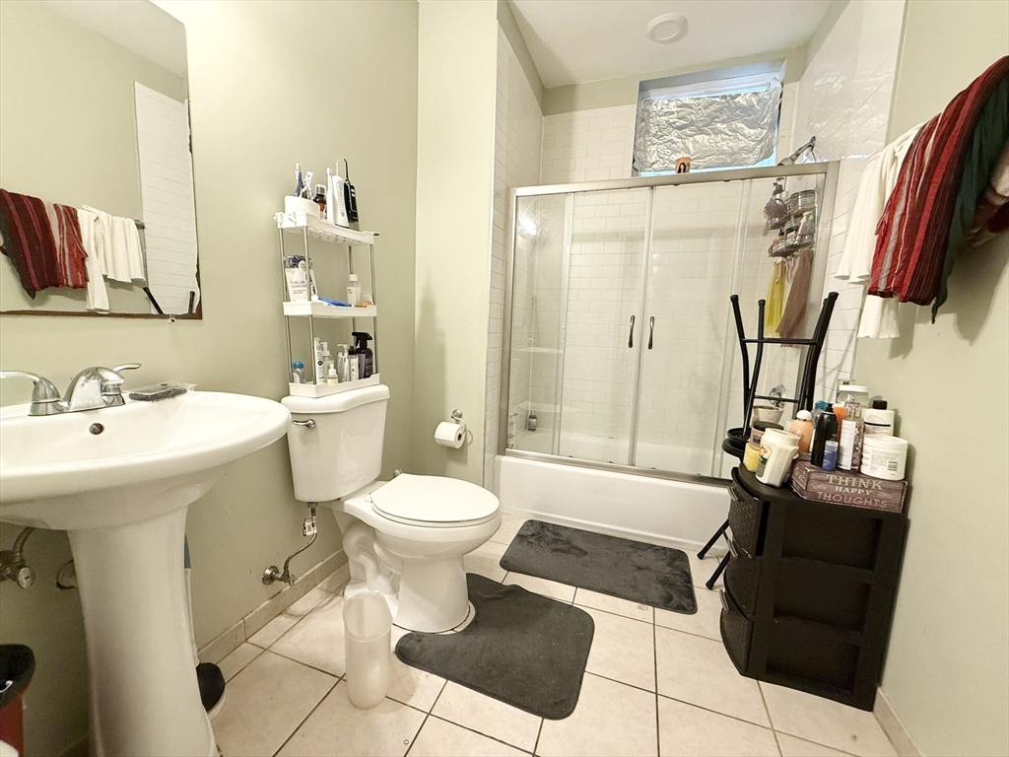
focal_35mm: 14
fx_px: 408
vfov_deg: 85.7
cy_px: 378
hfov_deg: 102.1
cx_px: 504
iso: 320
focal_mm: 2.22
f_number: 2.2
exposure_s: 1/60
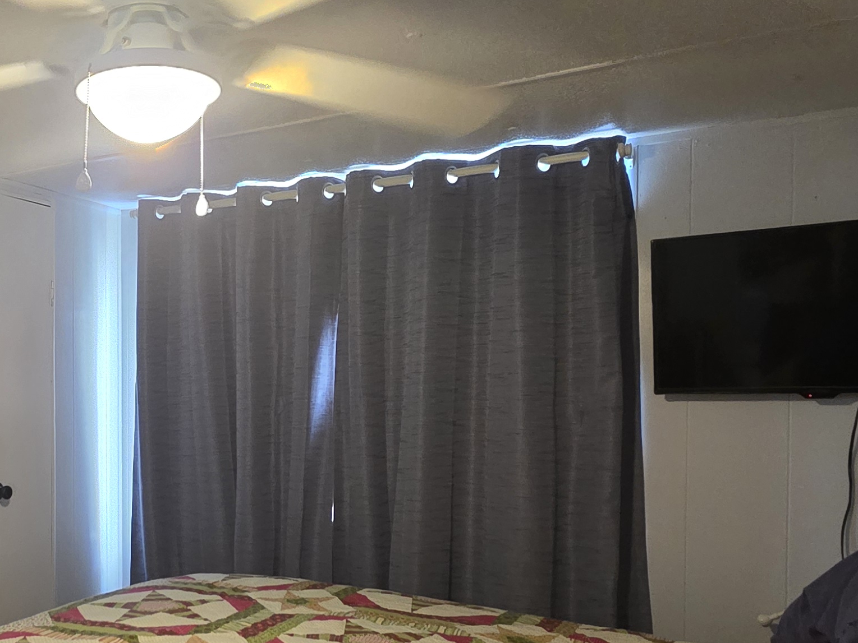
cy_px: 399
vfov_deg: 41.5
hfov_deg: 49.6
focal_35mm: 34
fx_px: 843
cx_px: 130
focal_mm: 2.2
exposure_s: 1/60
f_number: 1.9
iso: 500
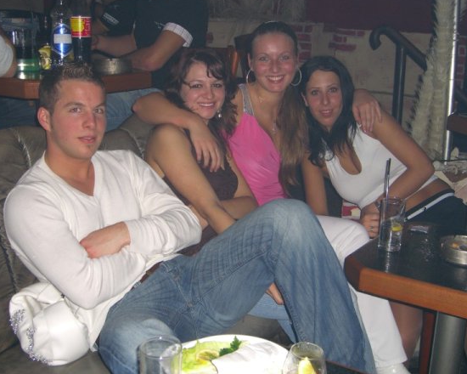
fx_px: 677
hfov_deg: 38.0
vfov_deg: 30.8
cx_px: 220
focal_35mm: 49
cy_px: 185
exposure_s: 1/60
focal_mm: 9.5
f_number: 3.1
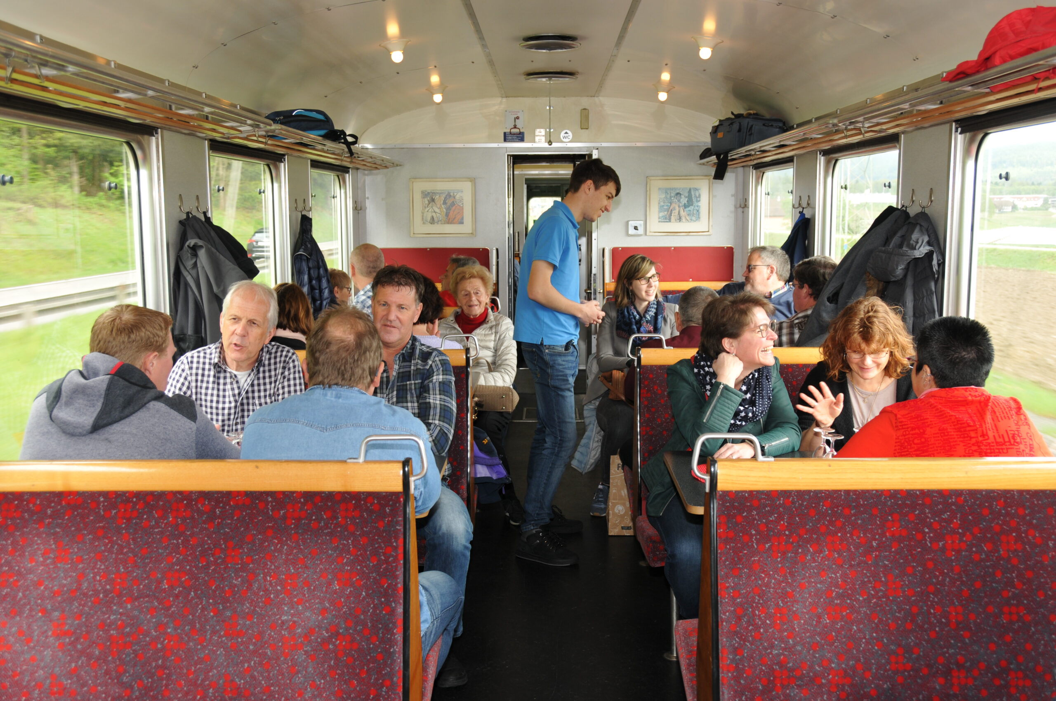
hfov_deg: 53.2
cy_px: 350
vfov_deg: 36.8
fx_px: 1055
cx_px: 528
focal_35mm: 36
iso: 200
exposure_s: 1/60
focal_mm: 24
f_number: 5
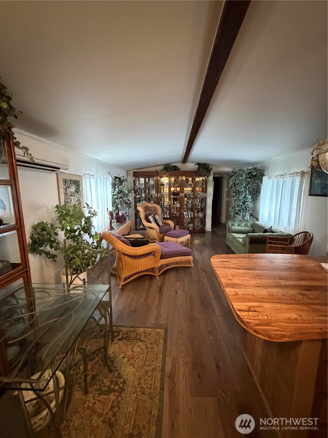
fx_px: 177
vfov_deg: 102.1
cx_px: 164
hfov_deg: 85.7
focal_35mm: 14
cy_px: 219
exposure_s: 1/40
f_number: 2.2
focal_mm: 2.22
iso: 1250
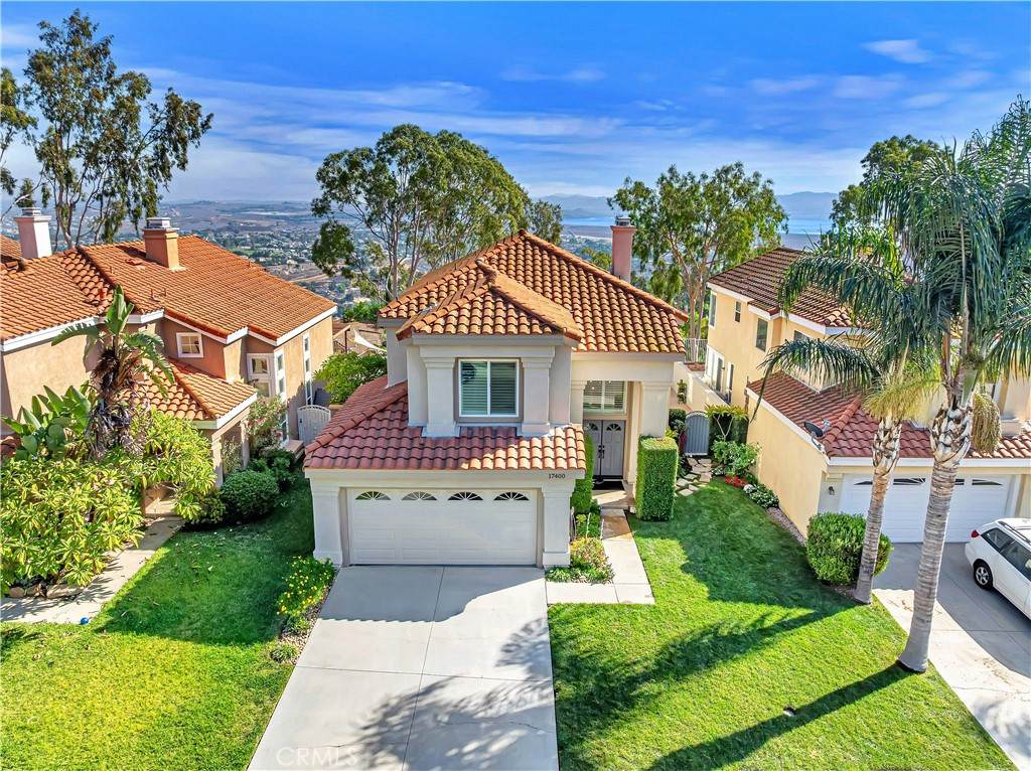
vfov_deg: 56.7
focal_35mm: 24
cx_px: 516
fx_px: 714
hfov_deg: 71.6
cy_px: 386
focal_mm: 12.29
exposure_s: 1/200
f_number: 8
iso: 100
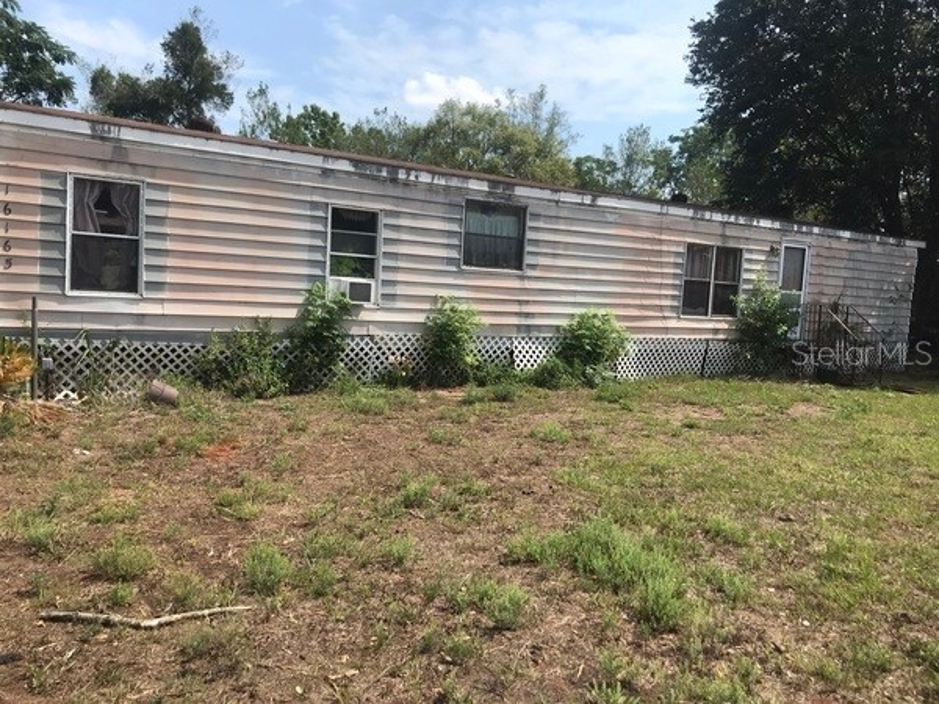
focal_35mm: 28
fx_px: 760
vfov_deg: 49.7
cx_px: 470
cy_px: 352
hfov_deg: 63.4
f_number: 1.8
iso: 20
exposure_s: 1/2336
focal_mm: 3.99
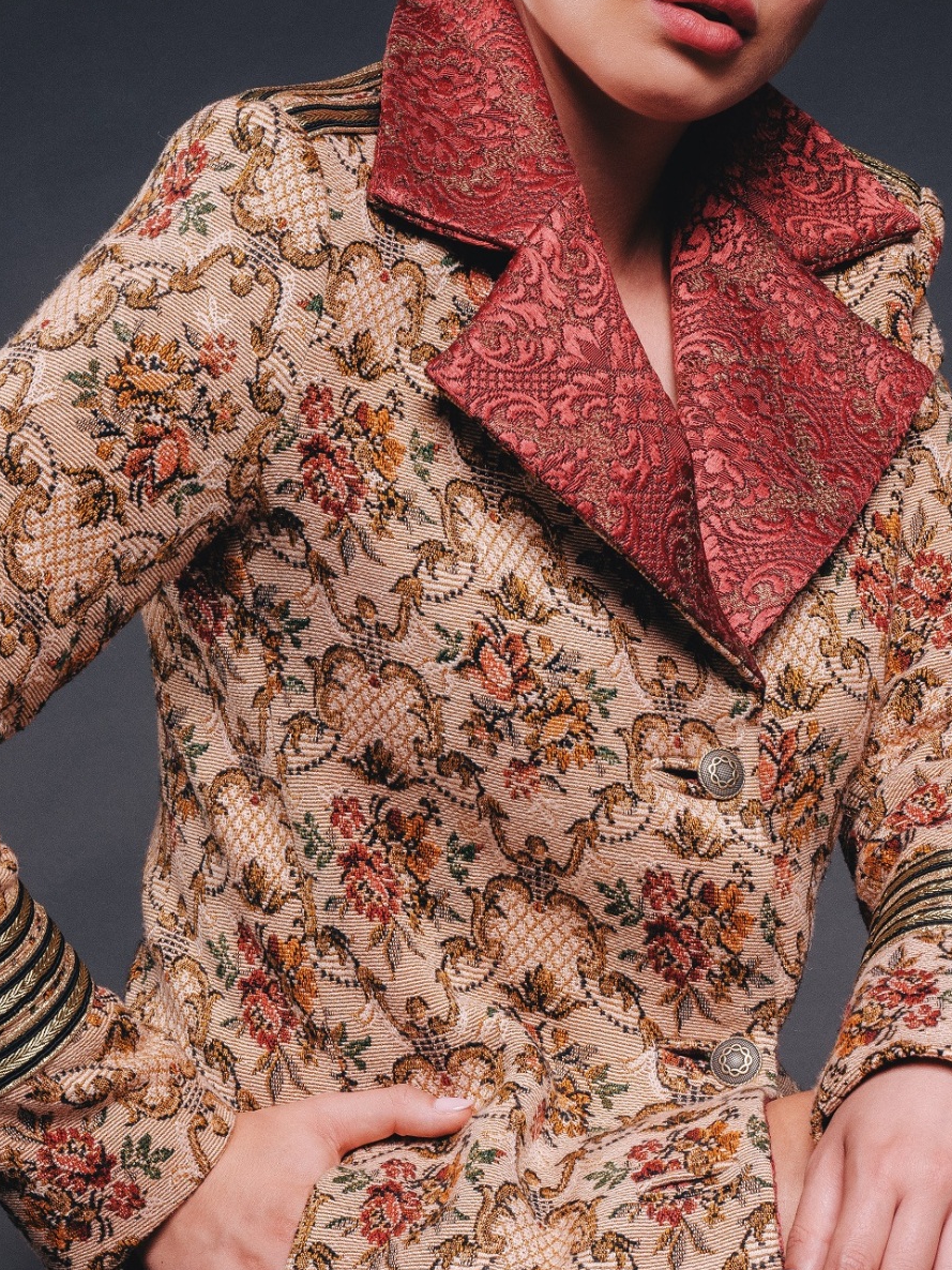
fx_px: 6786
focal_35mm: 185
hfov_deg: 8.0
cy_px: 625
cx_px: 479
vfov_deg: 10.7
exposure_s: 1/100
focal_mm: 120
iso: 400
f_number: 16
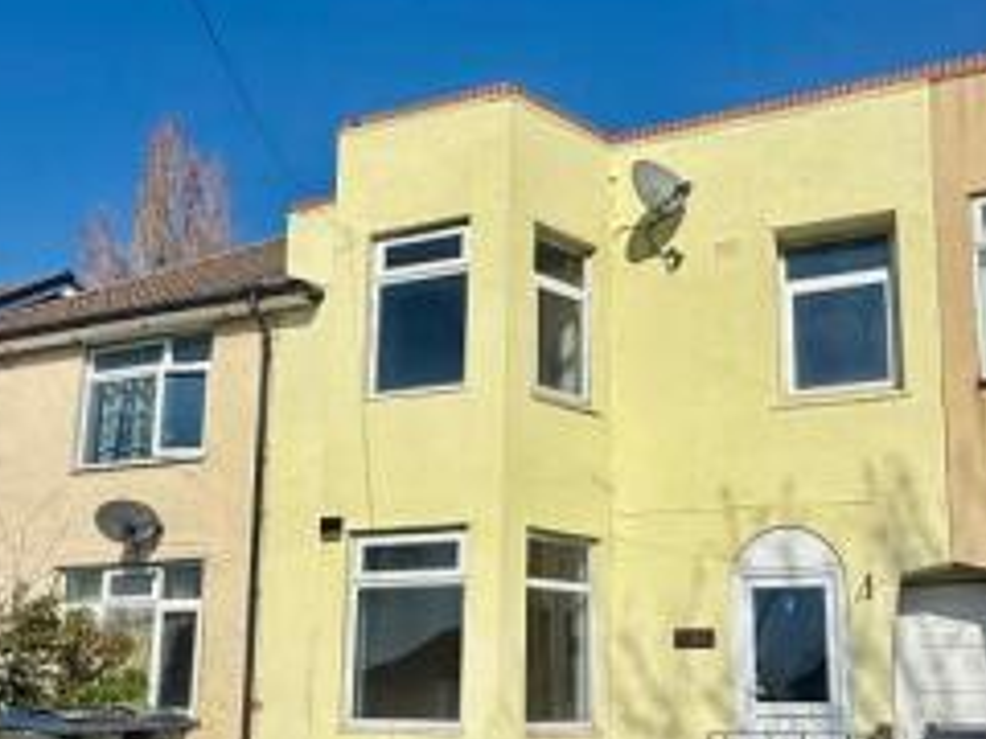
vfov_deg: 40.7
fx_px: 968
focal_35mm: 34
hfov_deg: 53.9
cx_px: 540
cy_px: 548
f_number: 2.2
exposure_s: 1/6173
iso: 40
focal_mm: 2.22
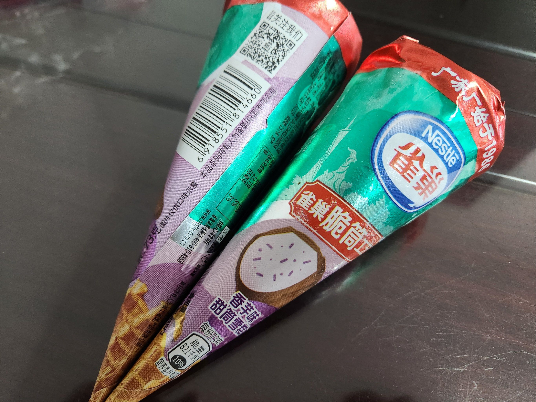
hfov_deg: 73.9
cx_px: 268
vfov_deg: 58.9
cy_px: 201
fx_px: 356
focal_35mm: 23
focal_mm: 5.4
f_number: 1.8
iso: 640
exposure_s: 1/50
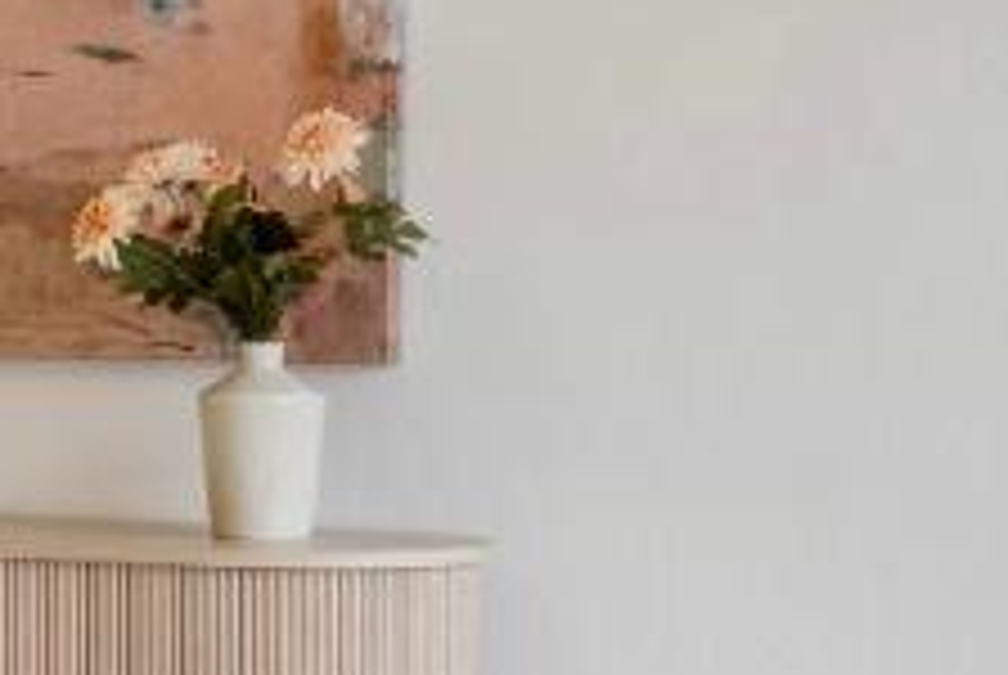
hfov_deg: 17.1
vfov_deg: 12.8
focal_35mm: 107
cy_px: 292
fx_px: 3000
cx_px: -549
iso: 200
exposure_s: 1/2
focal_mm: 16
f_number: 14
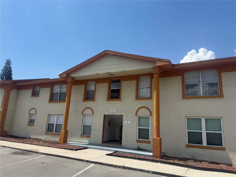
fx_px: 164
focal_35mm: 24
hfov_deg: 71.6
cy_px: 88
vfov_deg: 56.8
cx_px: 118
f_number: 1.78
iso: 80
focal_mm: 6.76
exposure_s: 1/6711
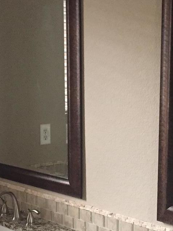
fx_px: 500
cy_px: 157
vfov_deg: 25.8
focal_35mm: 75
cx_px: 71
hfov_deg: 19.6
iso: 320
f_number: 2.2
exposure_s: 1/15
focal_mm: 4.15
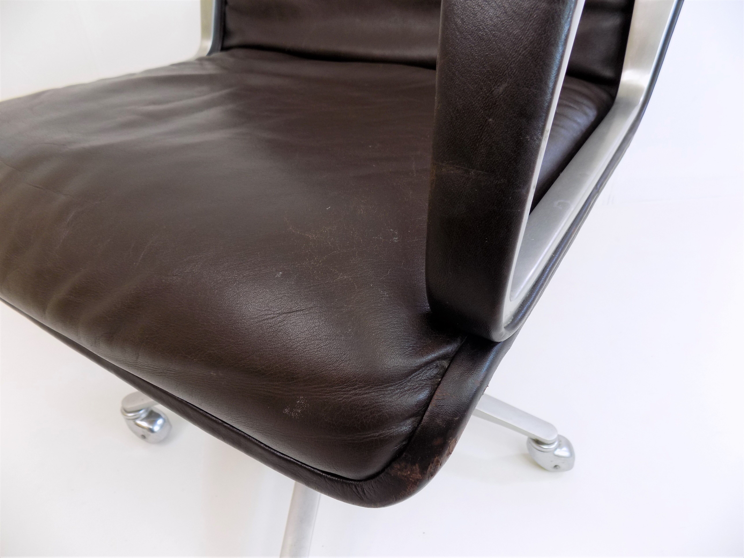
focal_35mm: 23
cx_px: 372
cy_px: 279
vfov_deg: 58.9
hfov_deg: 73.9
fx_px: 494
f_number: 3.1
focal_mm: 4
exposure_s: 1/30
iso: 100
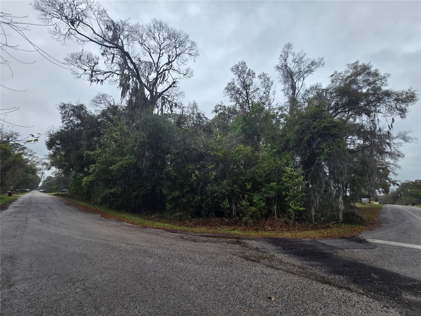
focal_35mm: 13
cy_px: 158
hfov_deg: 106.2
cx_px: 210
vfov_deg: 89.9
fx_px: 158
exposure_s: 1/120
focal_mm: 2.2
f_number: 2.2
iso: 64
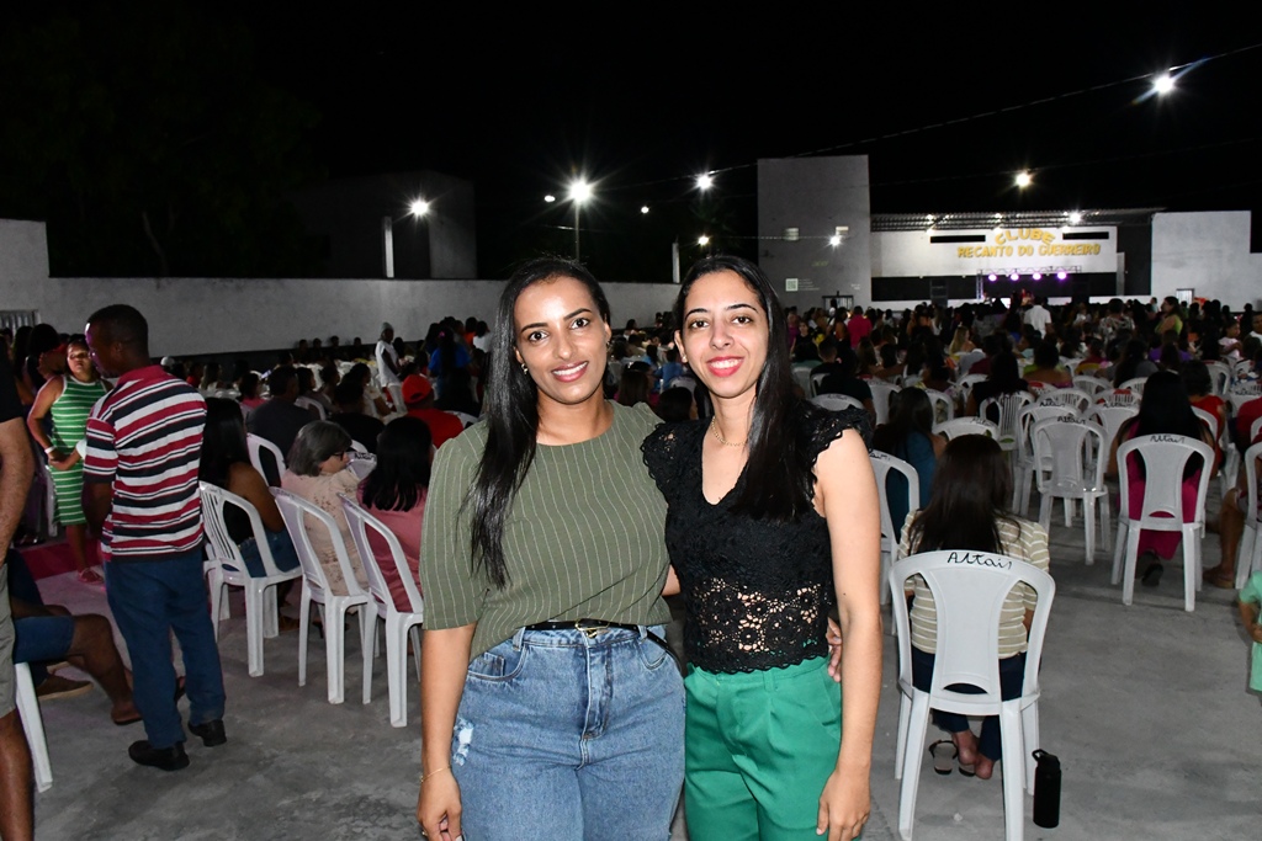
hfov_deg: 67.4
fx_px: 947
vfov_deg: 47.9
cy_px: 420
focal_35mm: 27
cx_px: 631
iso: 6400
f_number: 8
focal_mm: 18
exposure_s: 1/60
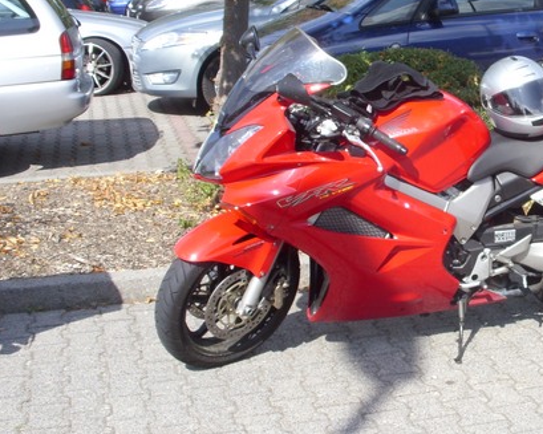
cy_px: 170
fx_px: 1093
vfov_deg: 22.4
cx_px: 474
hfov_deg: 27.1
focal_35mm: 68
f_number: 4.9
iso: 50
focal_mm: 6.3
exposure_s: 1/323
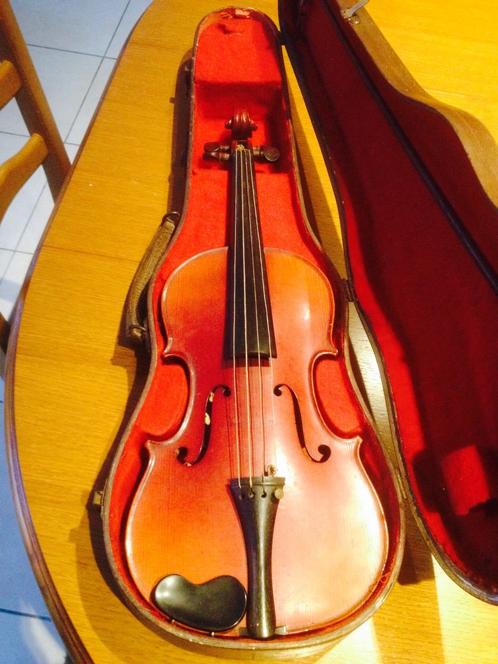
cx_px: 249
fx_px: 671
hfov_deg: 40.7
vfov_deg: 52.6
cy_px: 332
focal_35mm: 35
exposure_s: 1/15
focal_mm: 4.28
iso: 400
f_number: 2.4
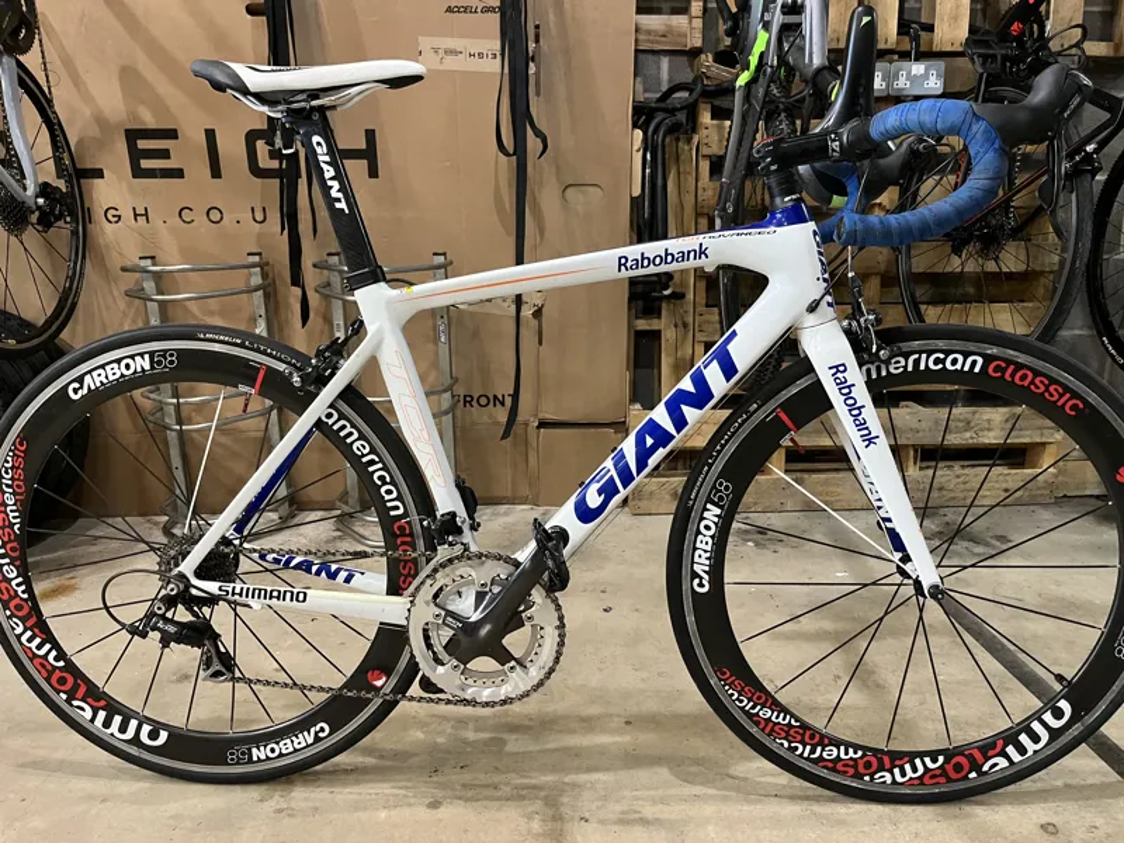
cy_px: 422
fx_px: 844
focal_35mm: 26
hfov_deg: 67.3
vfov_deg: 53.1
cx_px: 562
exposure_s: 1/50
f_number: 1.6
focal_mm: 5.1
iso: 500
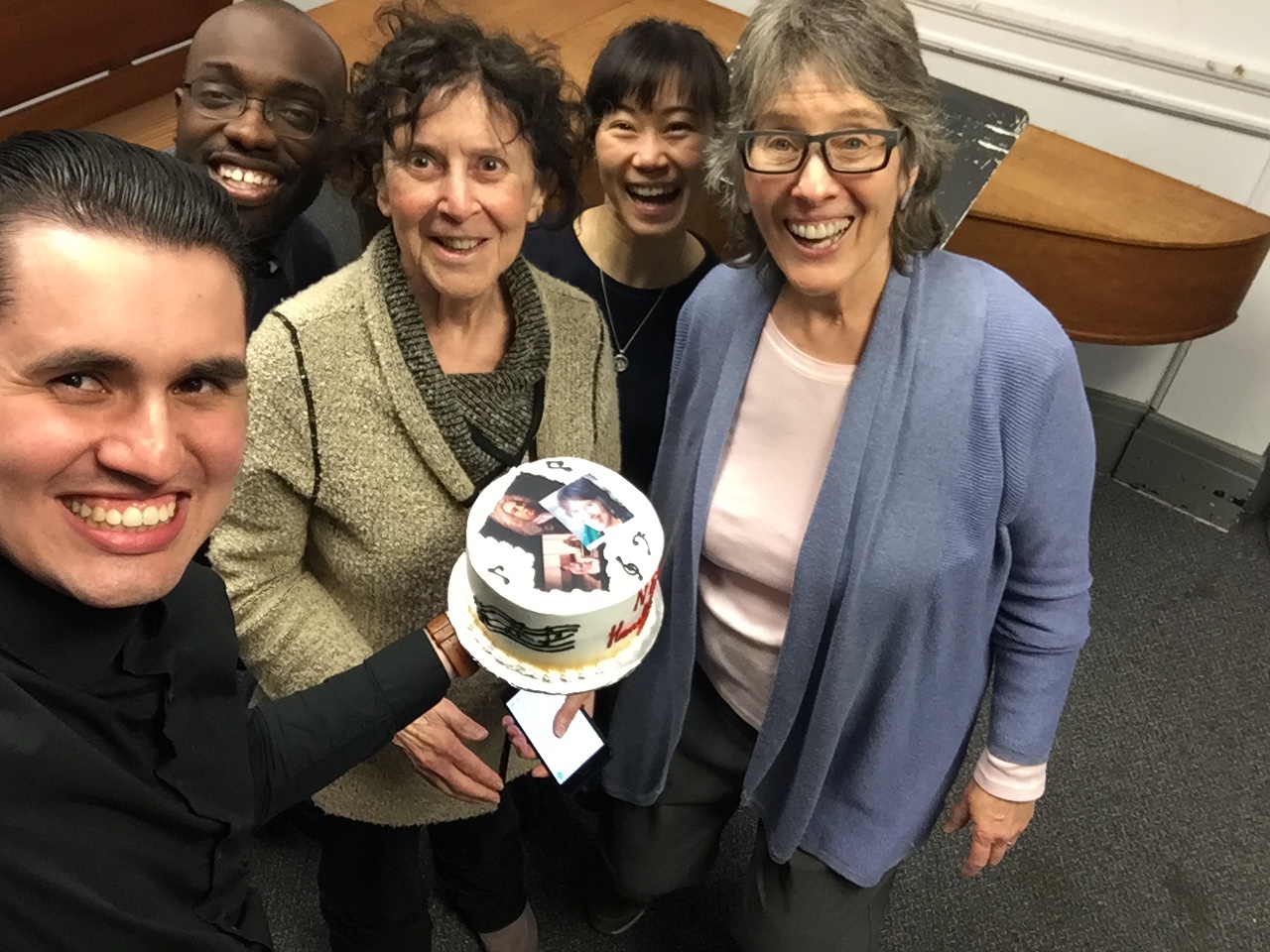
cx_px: 635
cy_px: 476
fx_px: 1137
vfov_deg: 45.4
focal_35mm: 31
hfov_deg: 58.4
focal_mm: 2.65
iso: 125
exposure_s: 1/30
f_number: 2.2
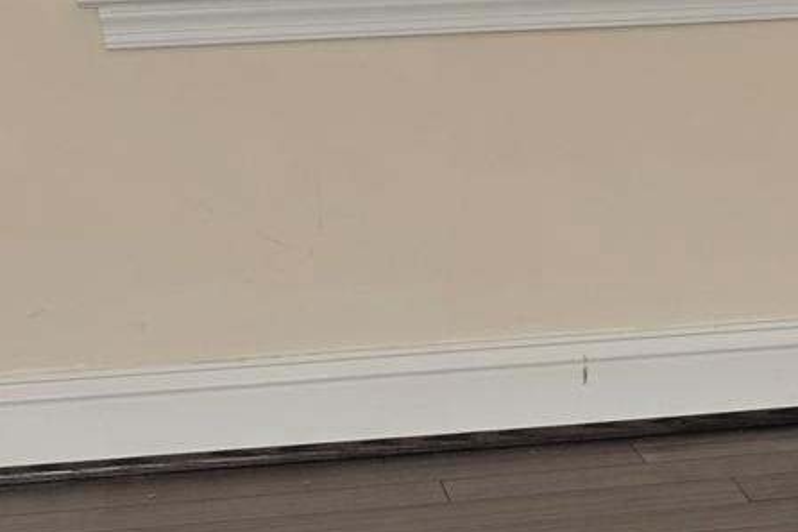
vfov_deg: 8.8
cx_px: 1086
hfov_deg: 13.4
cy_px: -501
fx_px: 3257
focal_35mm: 147
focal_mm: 11.77
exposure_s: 1/160
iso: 100
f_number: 2.8
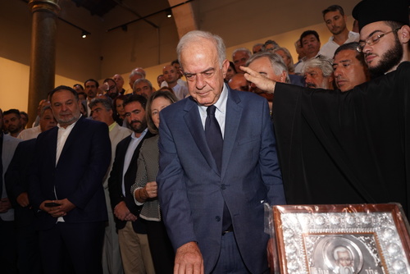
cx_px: 205
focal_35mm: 28
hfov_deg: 65.4
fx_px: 319
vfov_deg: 46.5
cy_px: 137
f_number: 5
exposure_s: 1/160
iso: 1250
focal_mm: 28
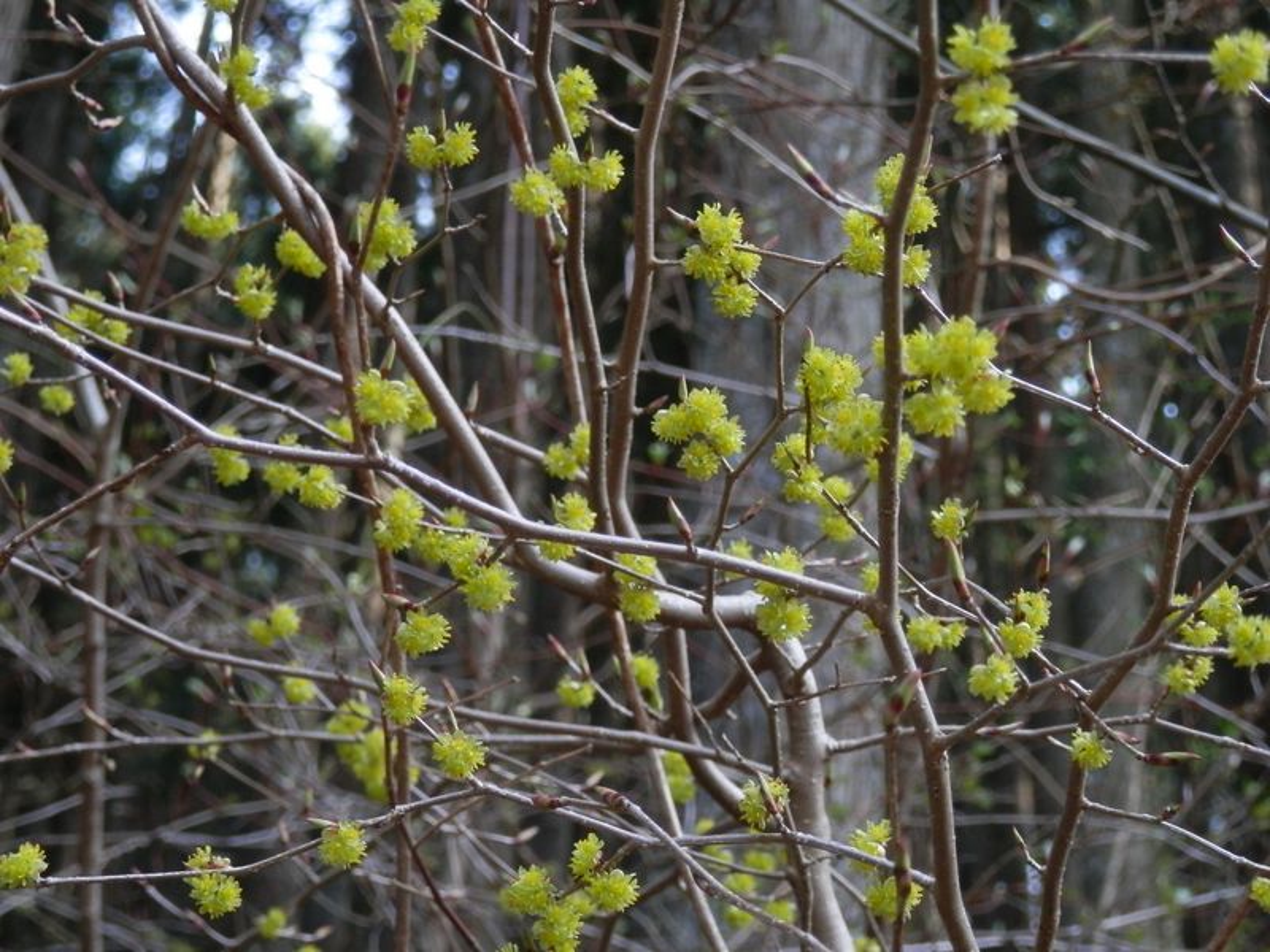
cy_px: 476
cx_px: 635
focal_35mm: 106
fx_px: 3889
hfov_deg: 18.5
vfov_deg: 14.0
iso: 200
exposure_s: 1/100
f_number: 5
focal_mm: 19
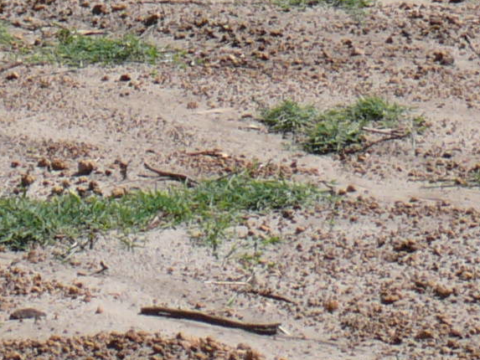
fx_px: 3883
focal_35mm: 280
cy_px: -542
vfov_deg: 5.1
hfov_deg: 7.0
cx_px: -258
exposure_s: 1/500
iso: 100
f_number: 5.6
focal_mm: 9.3
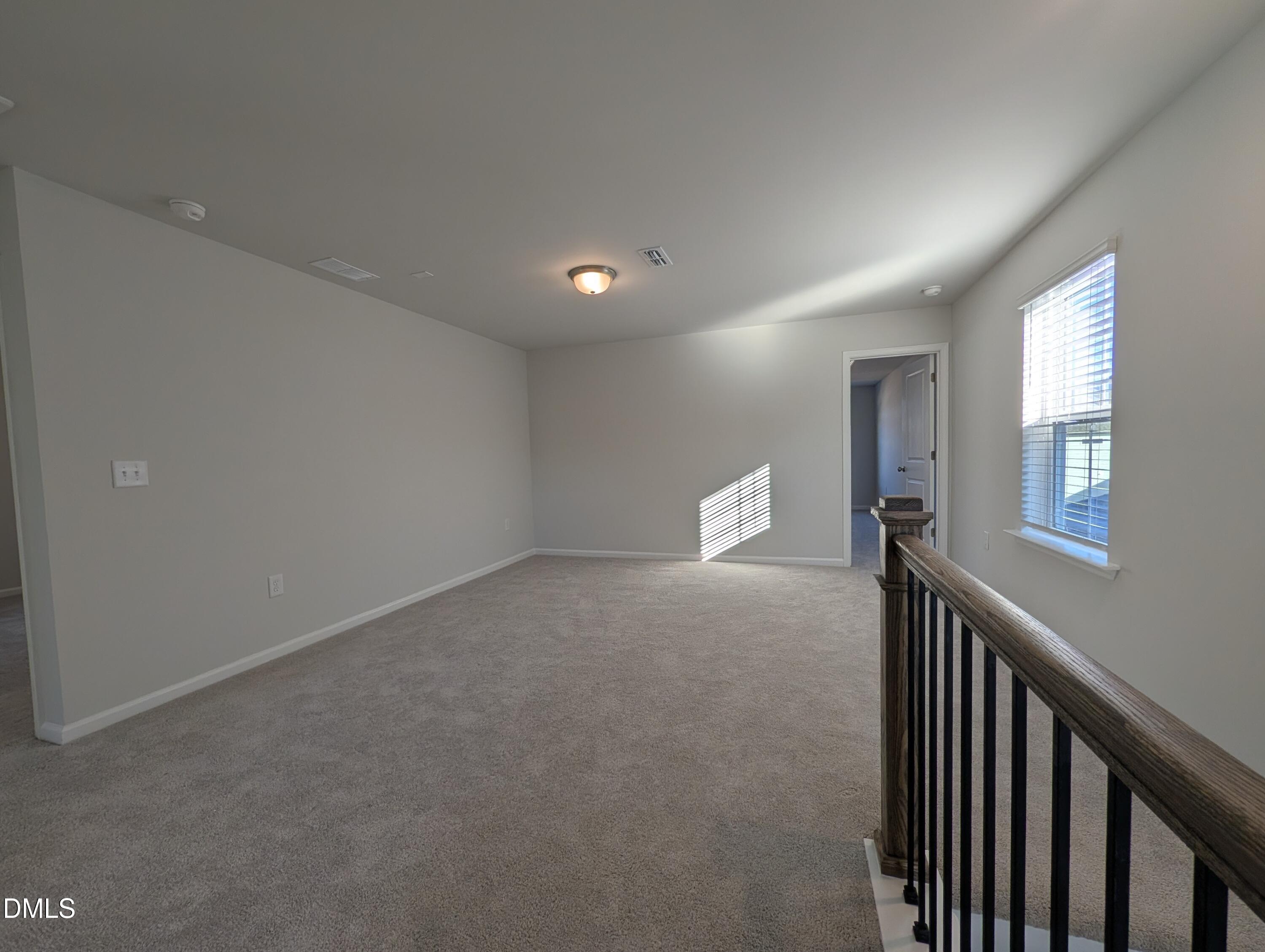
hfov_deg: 110.5
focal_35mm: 12
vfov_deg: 94.6
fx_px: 439
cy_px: 476
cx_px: 632
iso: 52
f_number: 1.7
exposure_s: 1/383
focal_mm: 2.02
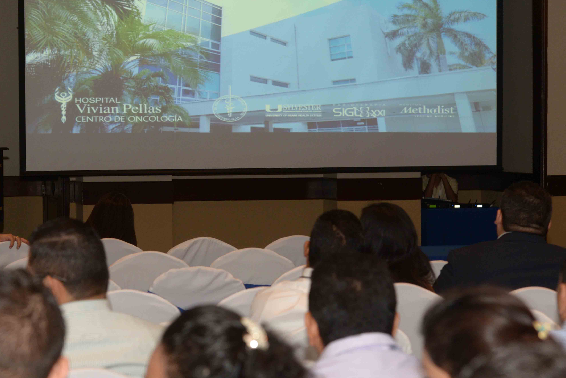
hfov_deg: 16.8
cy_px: 205
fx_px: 1903
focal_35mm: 121
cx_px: 151
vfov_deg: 11.3
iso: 1250
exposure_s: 1/100
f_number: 5.6
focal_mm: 80
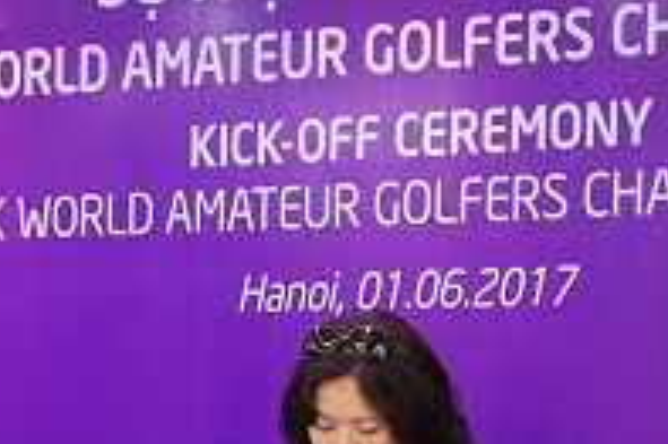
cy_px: 456
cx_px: 146
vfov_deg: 6.8
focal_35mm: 201
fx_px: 3726
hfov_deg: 10.2
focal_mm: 66
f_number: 5
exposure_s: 1/50
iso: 800
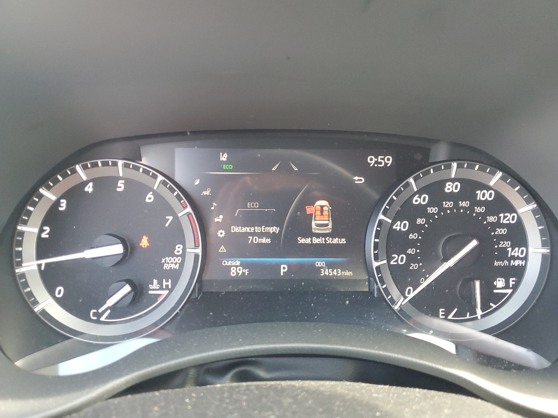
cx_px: 279
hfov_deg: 67.3
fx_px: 419
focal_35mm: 26
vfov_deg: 53.1
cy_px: 209
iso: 250
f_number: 1.5
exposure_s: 1/60.2
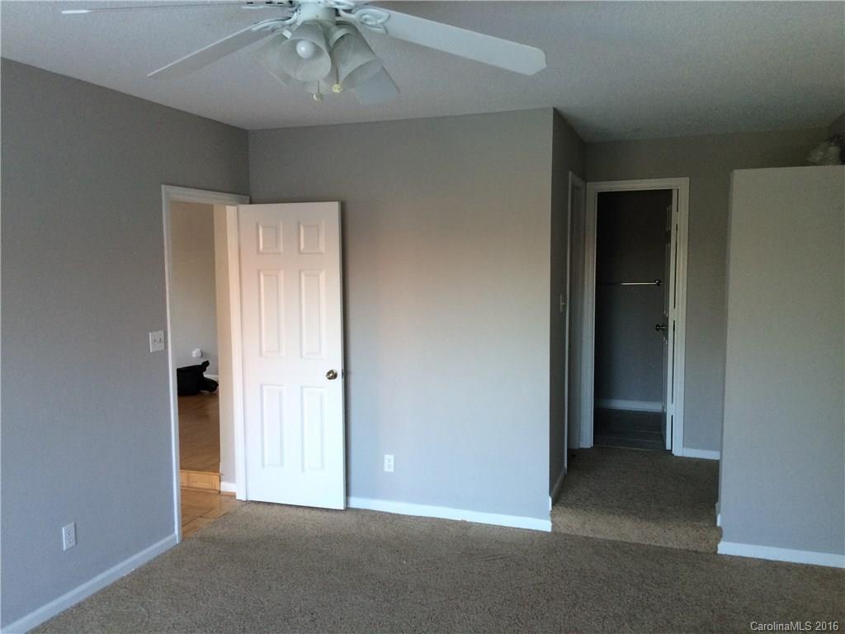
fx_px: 708
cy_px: 317
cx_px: 422
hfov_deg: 61.7
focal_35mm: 29
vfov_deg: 48.2
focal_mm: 4.15
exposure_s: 1/30
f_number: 2.2
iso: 100
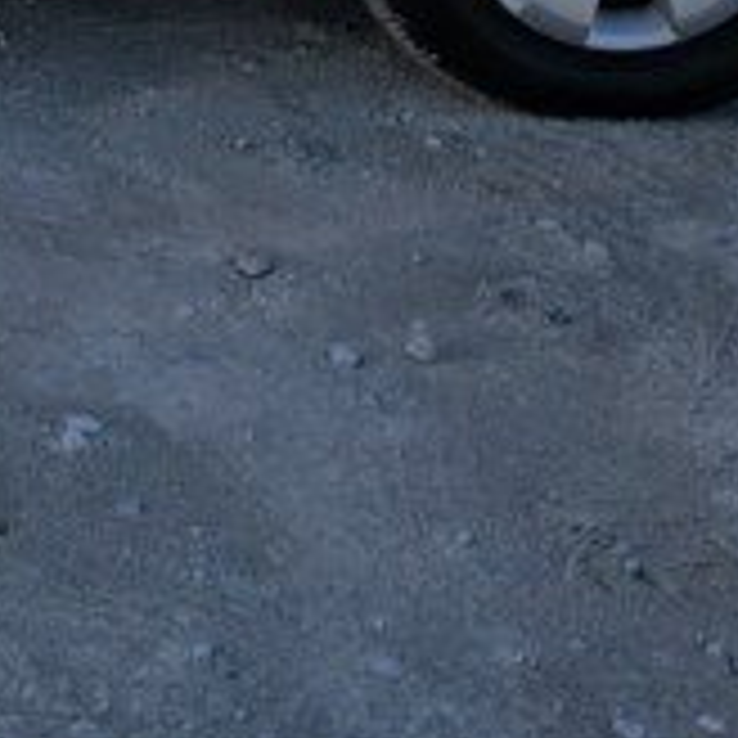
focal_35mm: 108
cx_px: -394
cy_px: -441
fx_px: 2605
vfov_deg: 14.7
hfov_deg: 14.9
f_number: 1.89
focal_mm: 5.43
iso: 50
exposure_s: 1/3226
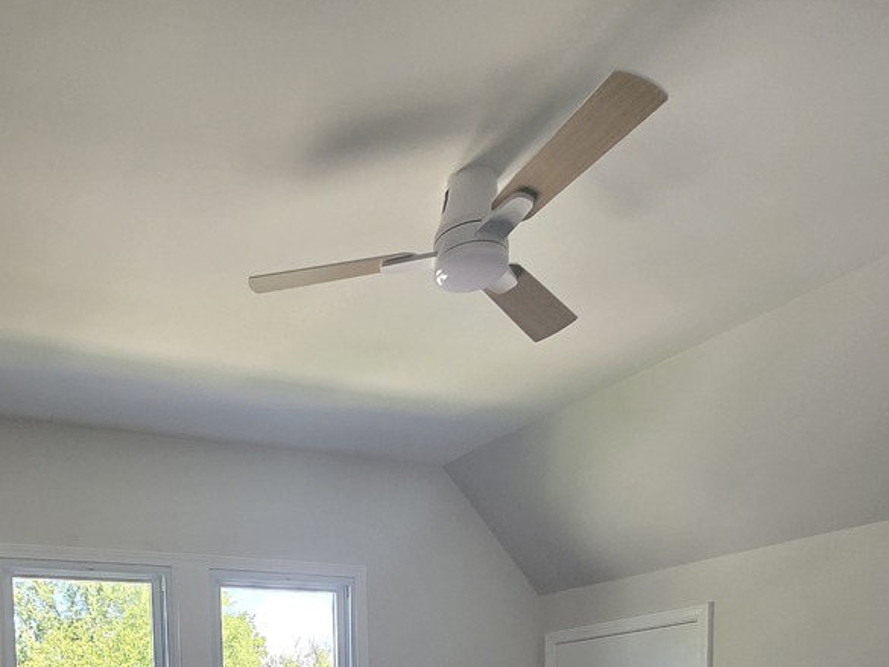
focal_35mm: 32
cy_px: 810
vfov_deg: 34.7
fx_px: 822
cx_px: 195
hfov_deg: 53.5
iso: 80
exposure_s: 1/60
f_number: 2.2
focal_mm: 1.7
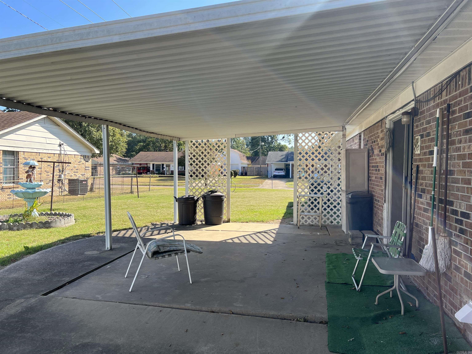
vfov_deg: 53.1
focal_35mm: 26
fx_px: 355
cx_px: 236
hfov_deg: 67.3
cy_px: 177
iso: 50
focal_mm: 5.7
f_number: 1.5
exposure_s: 1/1252
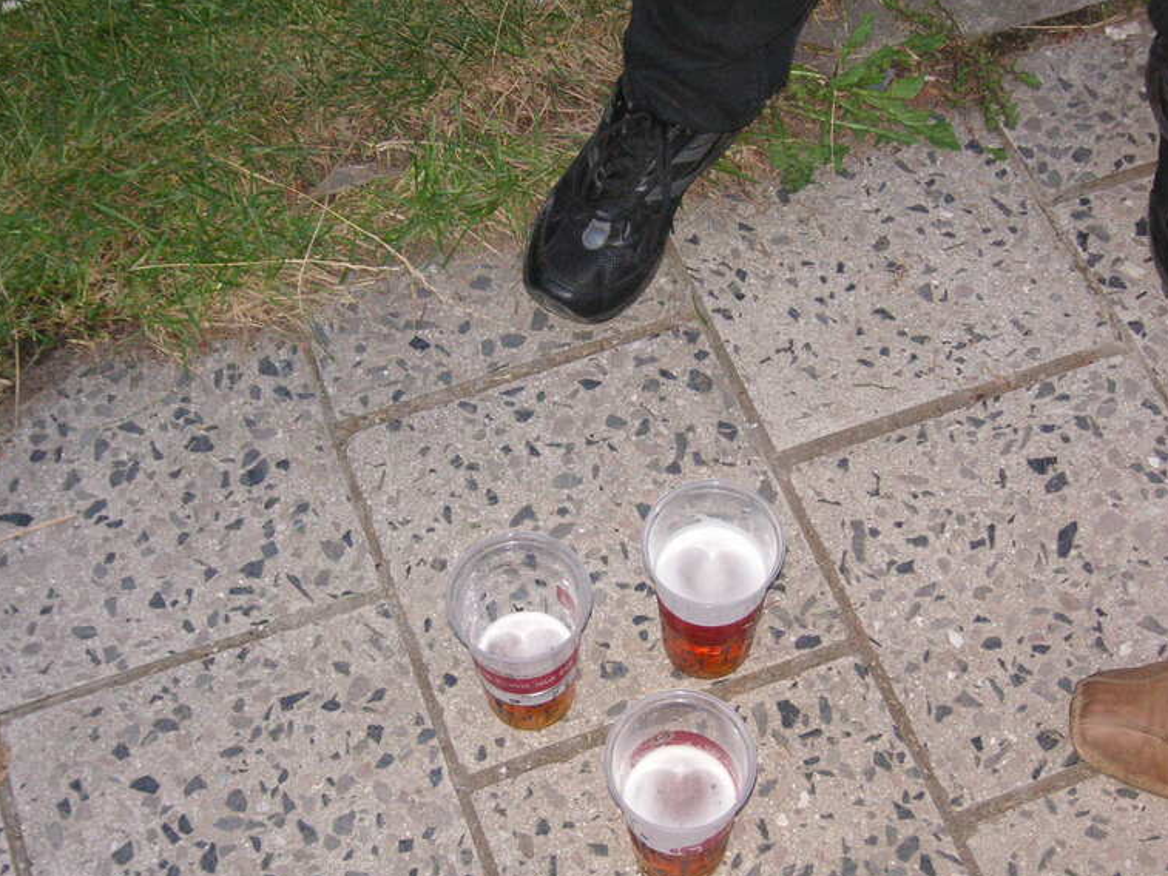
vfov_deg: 26.1
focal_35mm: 56
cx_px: 559
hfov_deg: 34.3
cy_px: 460
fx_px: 1890
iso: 160
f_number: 3.6
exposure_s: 1/45
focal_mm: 8.9
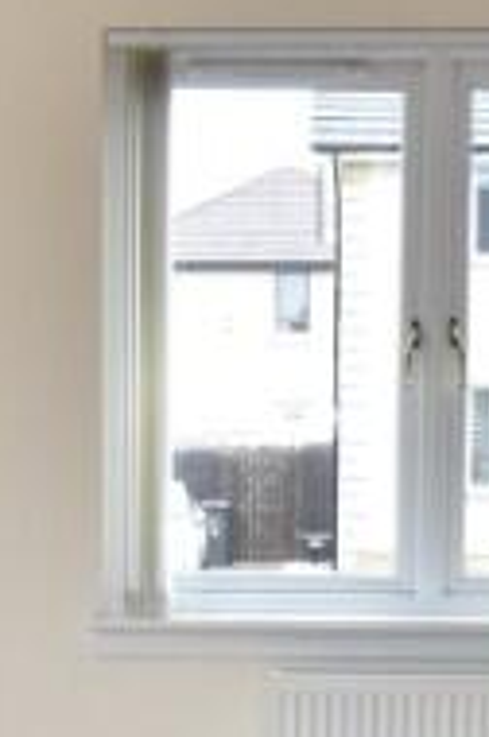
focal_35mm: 81
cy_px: 529
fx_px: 1656
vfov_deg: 24.9
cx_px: 295
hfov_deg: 16.8
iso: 220
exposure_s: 1/60
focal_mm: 10
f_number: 4.5
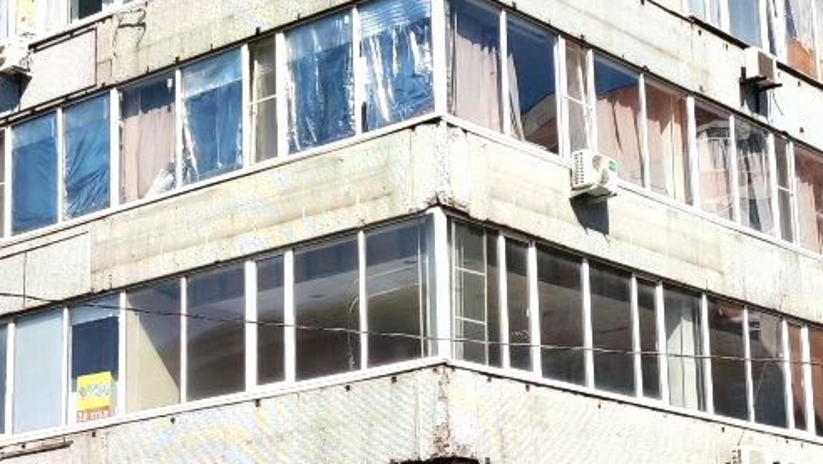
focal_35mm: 61
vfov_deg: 19.7
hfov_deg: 33.8
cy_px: 292
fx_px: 1331
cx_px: 222
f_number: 1.7
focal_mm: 5.35
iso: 80
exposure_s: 1/2204
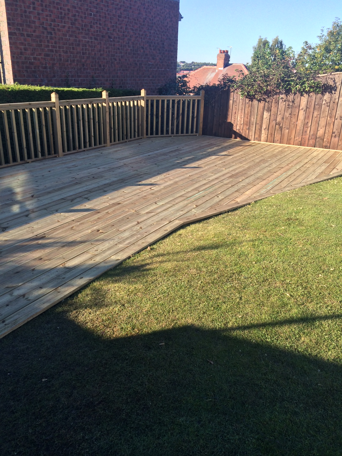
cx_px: 171
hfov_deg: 46.8
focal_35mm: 30
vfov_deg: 60.0
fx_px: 395
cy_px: 228
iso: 32
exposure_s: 1/595
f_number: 2.2
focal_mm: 4.12
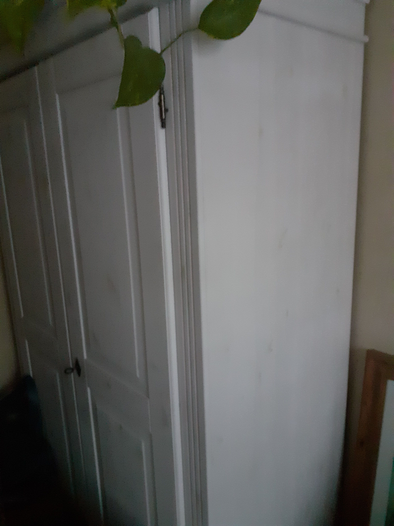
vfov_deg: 65.3
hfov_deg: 51.4
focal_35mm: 27
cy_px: 263
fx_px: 410
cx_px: 197
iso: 1250
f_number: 1.9
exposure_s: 1/14
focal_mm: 3.6
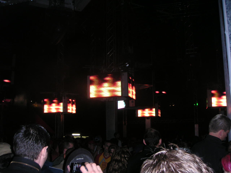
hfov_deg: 49.0
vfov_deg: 37.7
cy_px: 86
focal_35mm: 38
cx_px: 116
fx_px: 254
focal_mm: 6
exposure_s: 1/45
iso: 100
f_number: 2.8
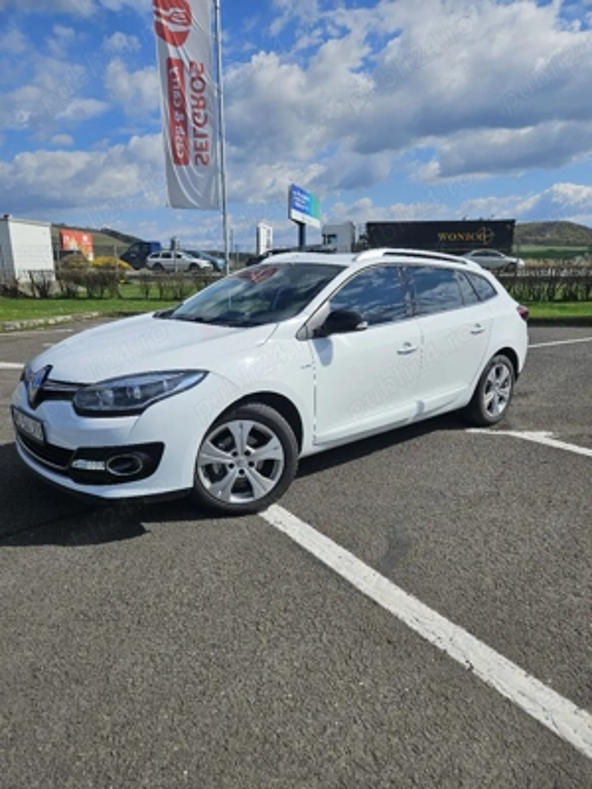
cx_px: 296
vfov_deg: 73.9
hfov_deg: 58.9
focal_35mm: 23
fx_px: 524
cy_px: 394
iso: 25
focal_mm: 5.4
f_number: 1.8
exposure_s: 1/5000
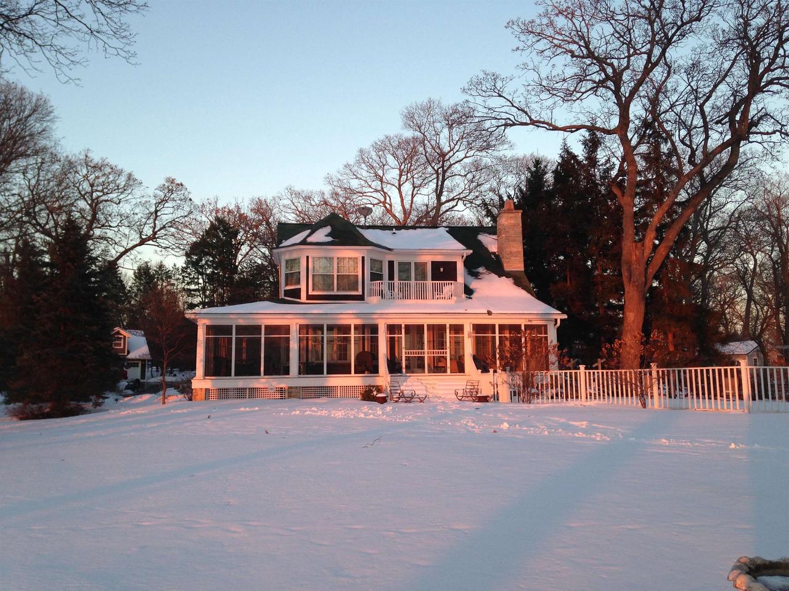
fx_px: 752
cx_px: 394
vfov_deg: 42.9
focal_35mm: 33
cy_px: 296
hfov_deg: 55.4
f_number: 2.4
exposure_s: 1/148
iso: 50
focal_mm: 4.12
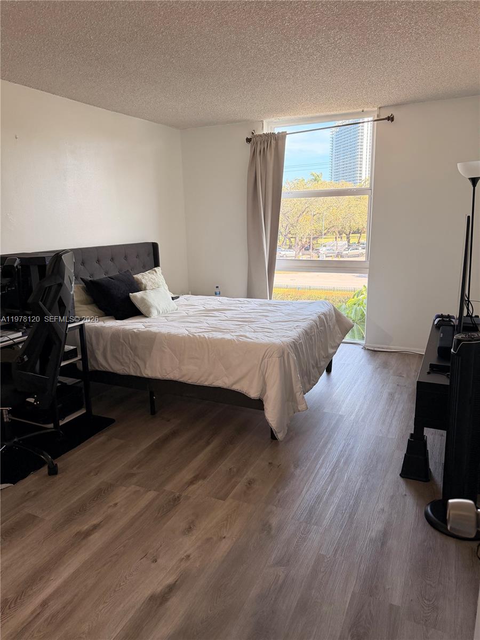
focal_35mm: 24
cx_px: 240
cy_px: 320
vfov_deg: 71.6
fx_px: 444
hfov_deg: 56.8
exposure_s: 1/232
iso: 200
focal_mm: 6.76
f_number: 1.78
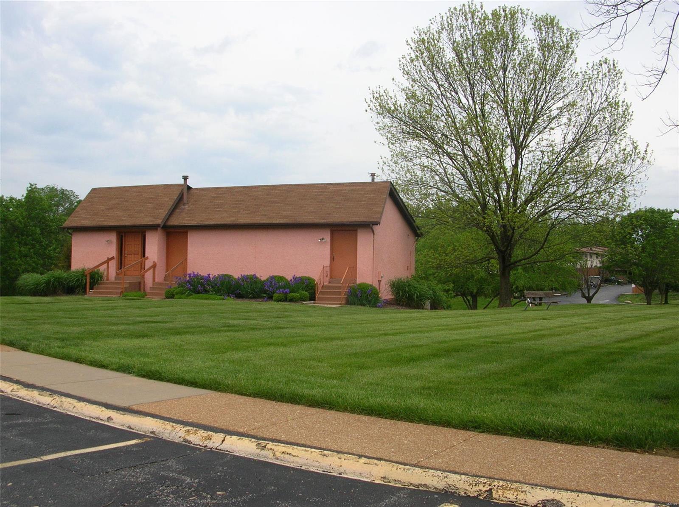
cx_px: 340
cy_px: 254
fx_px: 686
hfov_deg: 52.7
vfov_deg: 40.6
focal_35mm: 35
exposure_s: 1/303
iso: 50
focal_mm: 5.8
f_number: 5.6
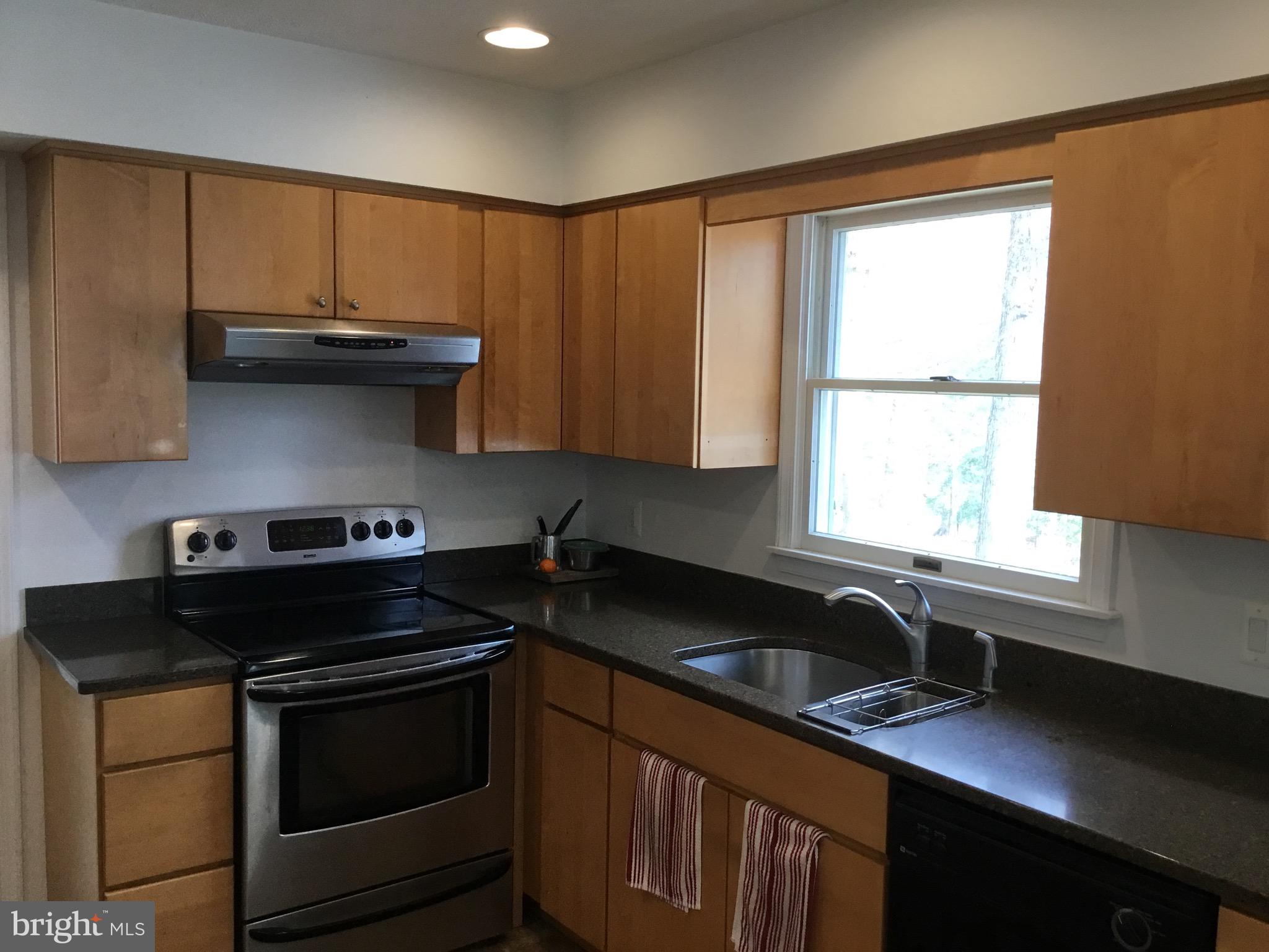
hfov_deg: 58.4
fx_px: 1136
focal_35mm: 31
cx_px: 634
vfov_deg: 45.4
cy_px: 476
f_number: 2.4
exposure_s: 1/30
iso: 40
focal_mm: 3.3
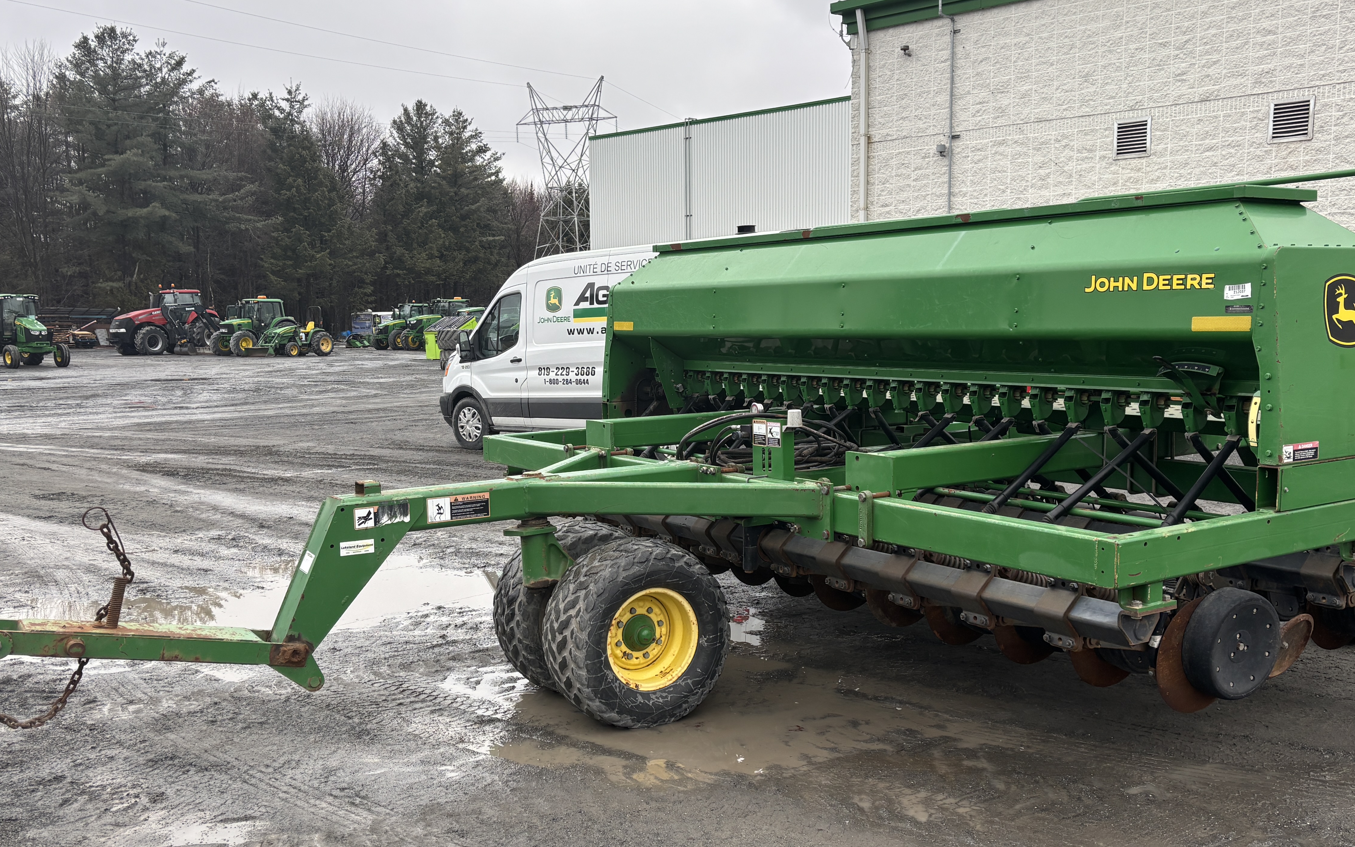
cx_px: 714
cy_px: 452
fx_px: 1292
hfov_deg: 55.3
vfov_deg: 36.3
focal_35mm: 35
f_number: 1.6
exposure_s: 1/565
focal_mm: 5.96
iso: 50
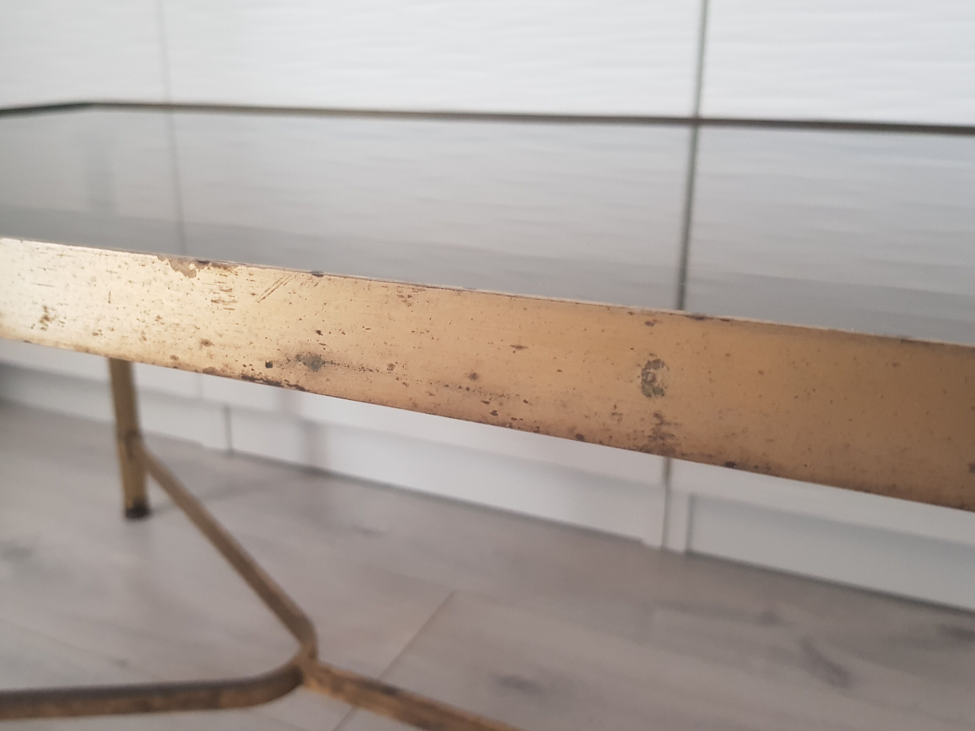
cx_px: 431
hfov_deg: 58.2
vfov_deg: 45.4
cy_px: 384
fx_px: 873
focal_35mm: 31
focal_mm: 4.3
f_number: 1.7
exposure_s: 1/30
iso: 200
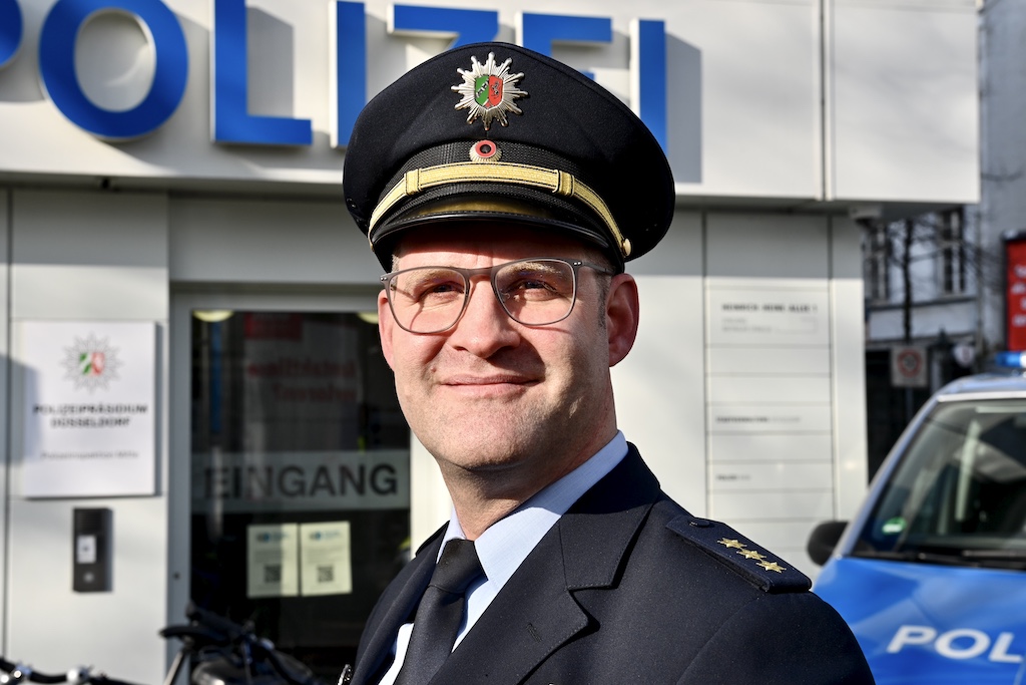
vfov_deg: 24.2
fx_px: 1596
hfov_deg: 35.6
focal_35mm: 56
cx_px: 513
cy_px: 342
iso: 100
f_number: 10
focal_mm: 56
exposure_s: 1/100
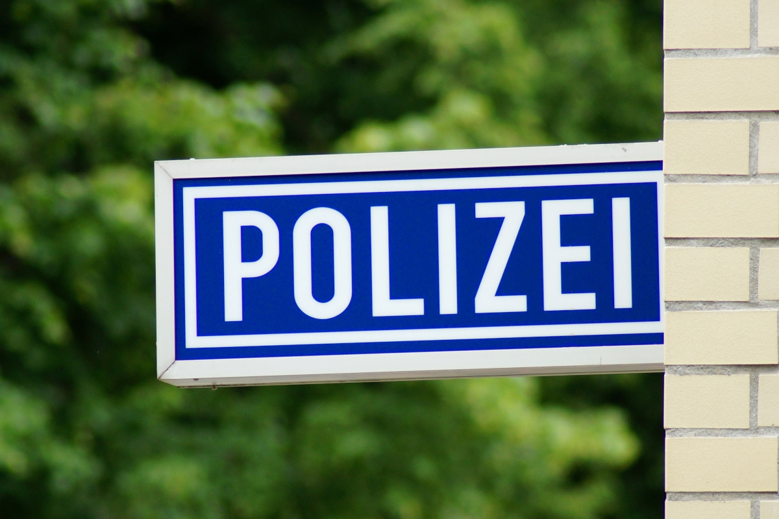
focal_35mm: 315
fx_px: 6816
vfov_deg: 4.4
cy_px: 260
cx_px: 390
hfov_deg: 6.5
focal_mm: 210
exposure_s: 1/400
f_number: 4.5
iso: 400
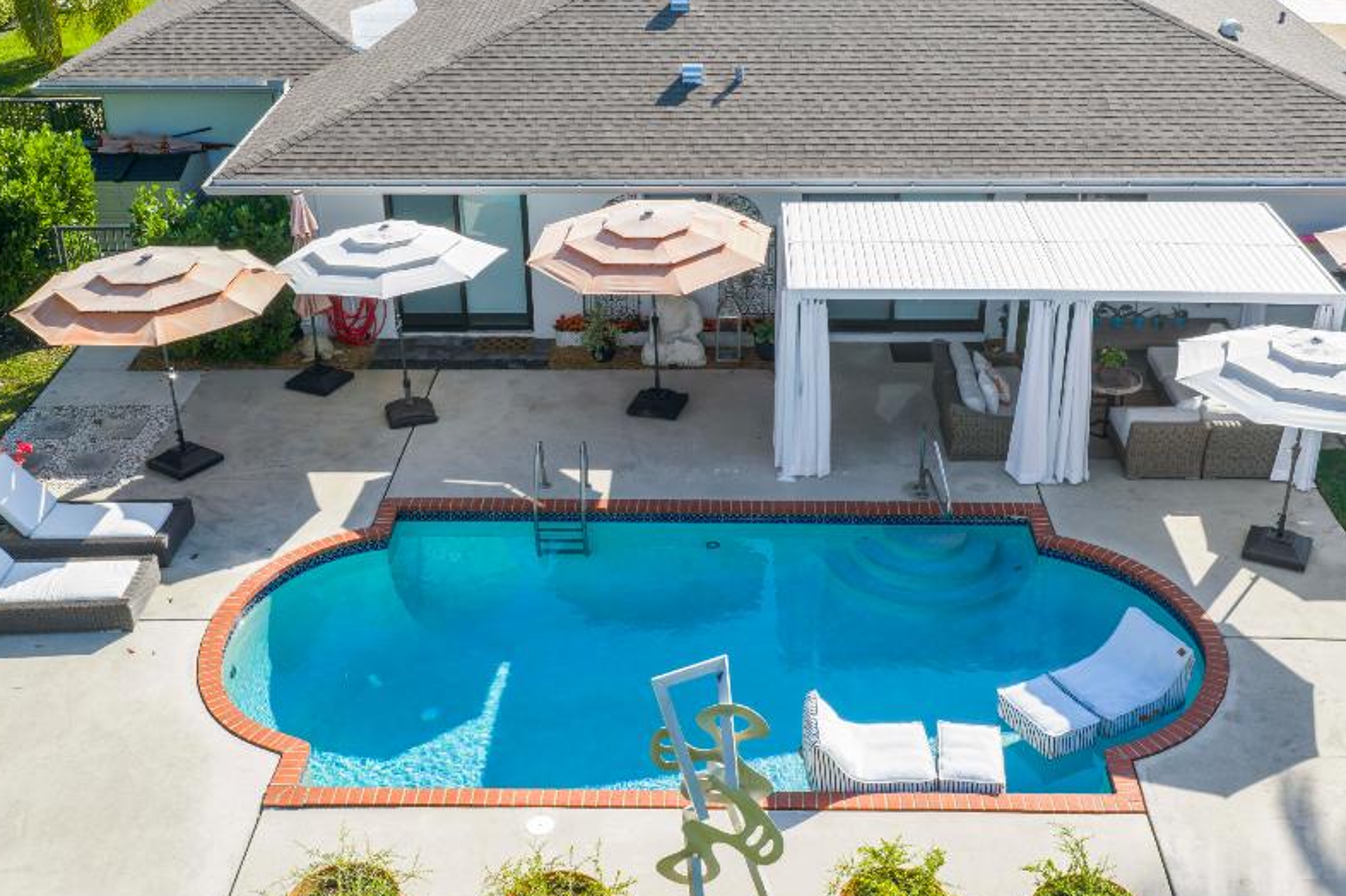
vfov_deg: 32.5
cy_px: 373
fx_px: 1532
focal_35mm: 41
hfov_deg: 47.4
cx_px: 693
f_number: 5
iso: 100
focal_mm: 14.45
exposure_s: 1/160
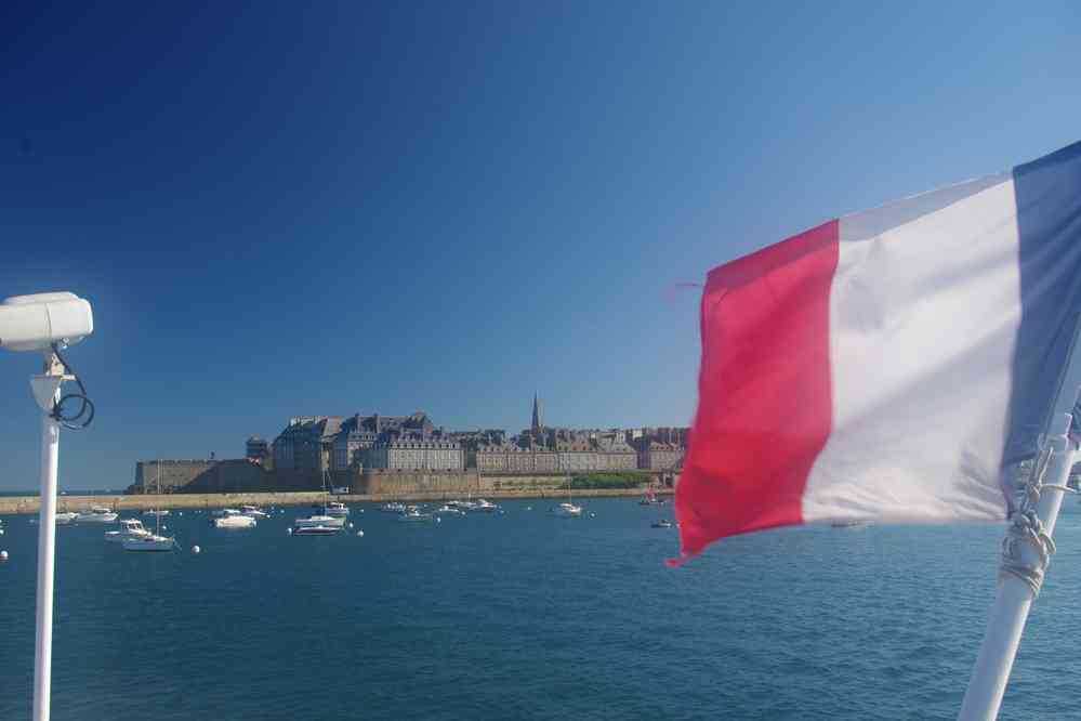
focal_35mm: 32
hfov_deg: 59.5
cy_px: 360
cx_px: 540
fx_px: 946
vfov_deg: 41.7
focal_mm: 21
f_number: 11
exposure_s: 1/80
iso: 200
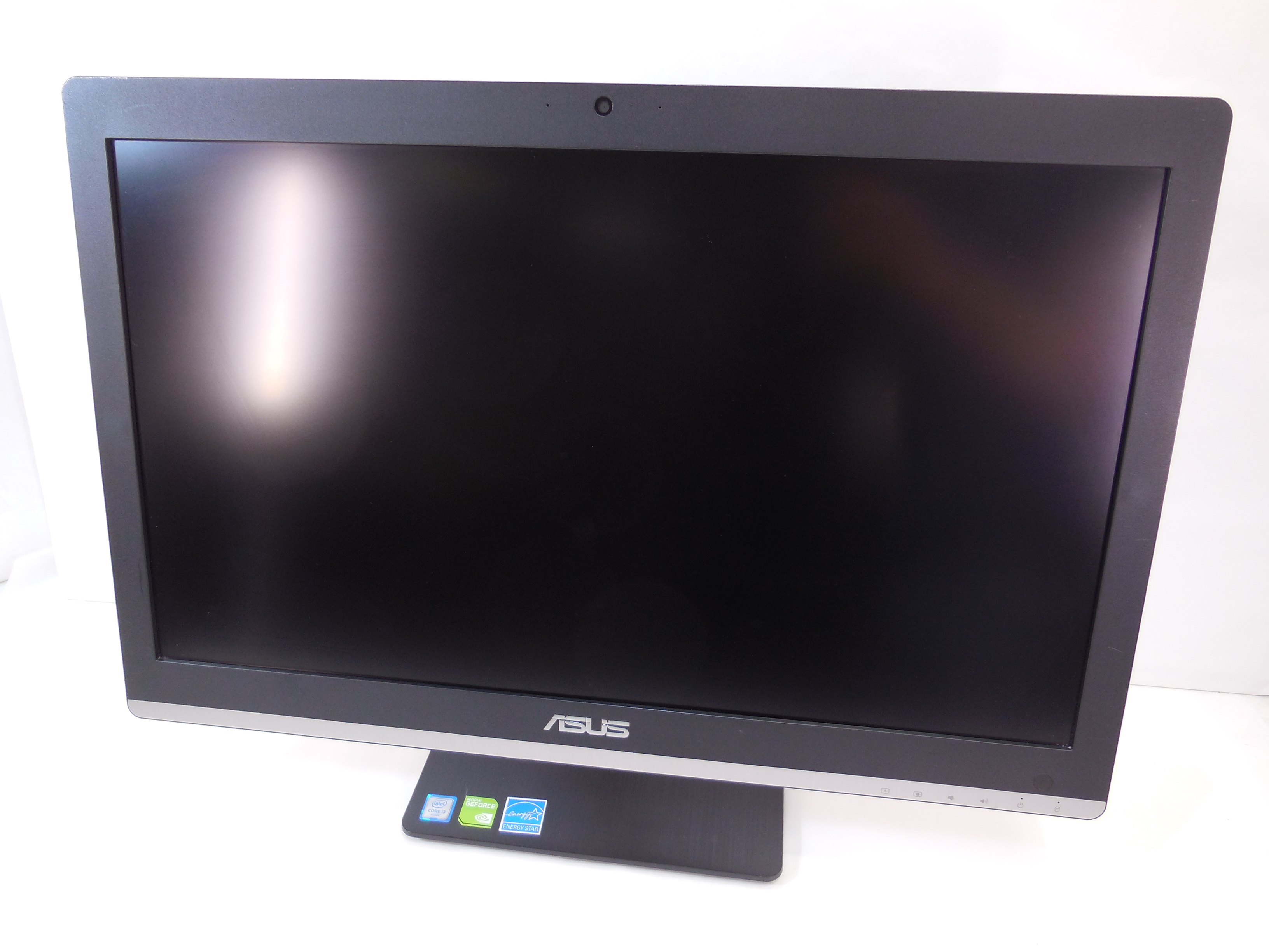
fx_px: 916
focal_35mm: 25
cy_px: 476
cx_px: 634
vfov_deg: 54.9
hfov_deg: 69.4
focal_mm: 4.5
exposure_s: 1/30
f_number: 3.1
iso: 125
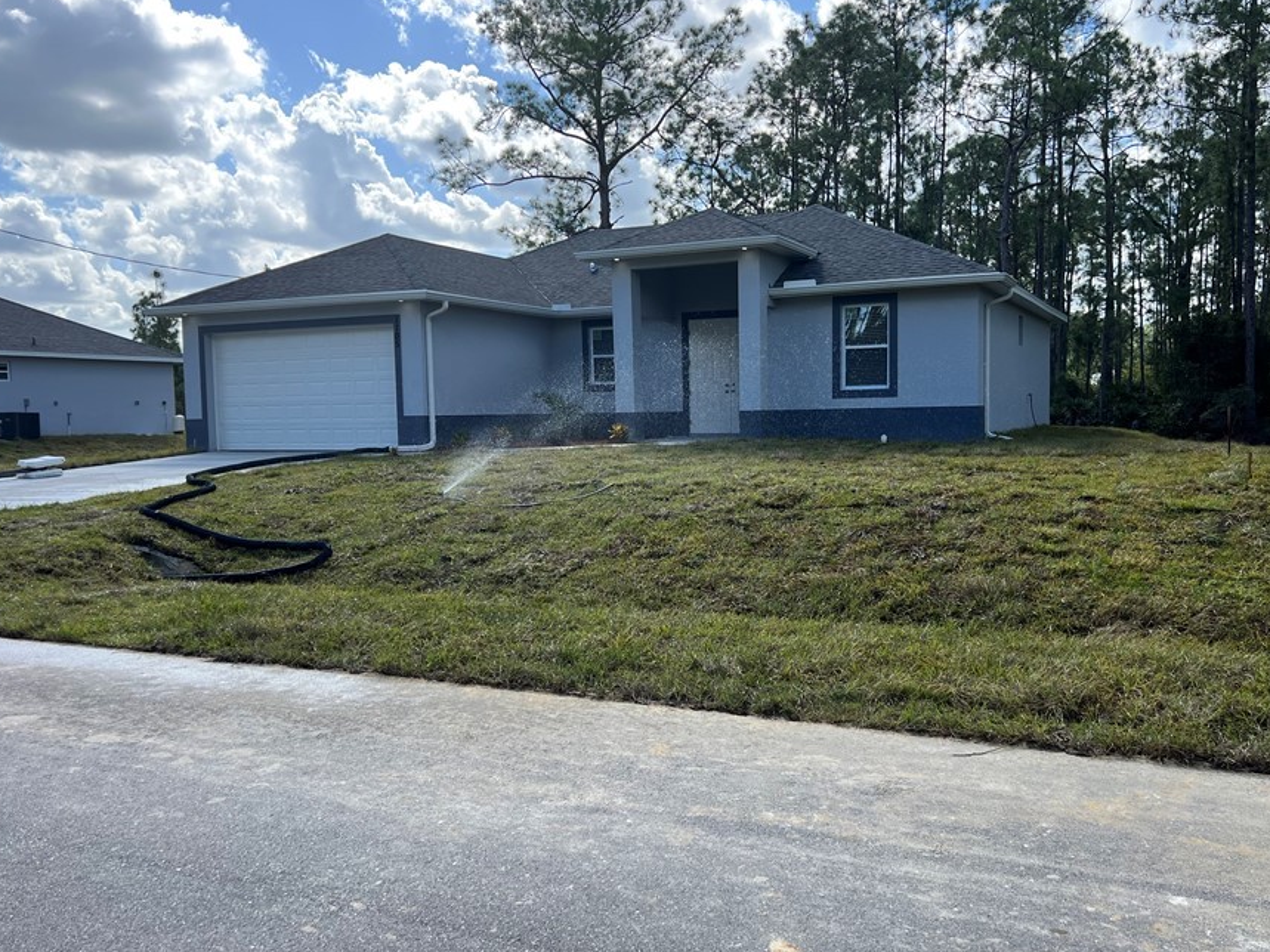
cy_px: 489
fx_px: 1137
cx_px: 664
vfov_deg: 45.4
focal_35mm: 31
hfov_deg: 58.3
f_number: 1.5
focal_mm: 5.7
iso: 50
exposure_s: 1/2165
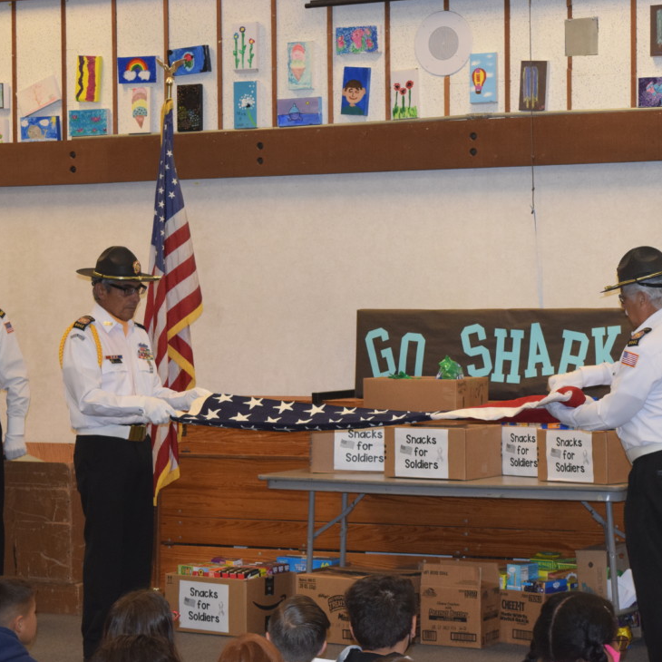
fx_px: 2286
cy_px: 331
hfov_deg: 16.5
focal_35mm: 106
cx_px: 405
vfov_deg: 16.5
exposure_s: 1/60
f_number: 5.6
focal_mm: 55
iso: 1800
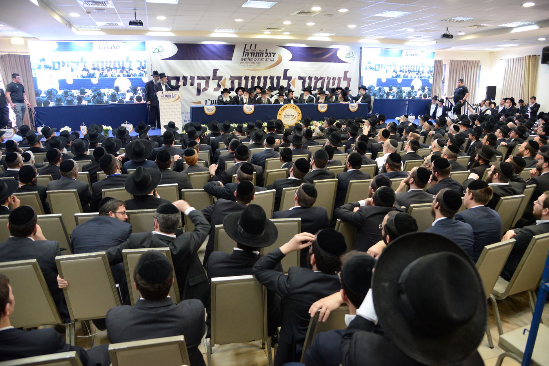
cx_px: 274
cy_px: 183
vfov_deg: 53.1
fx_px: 366
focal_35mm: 24
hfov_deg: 73.8
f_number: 4
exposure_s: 1/60
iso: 2500
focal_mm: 24
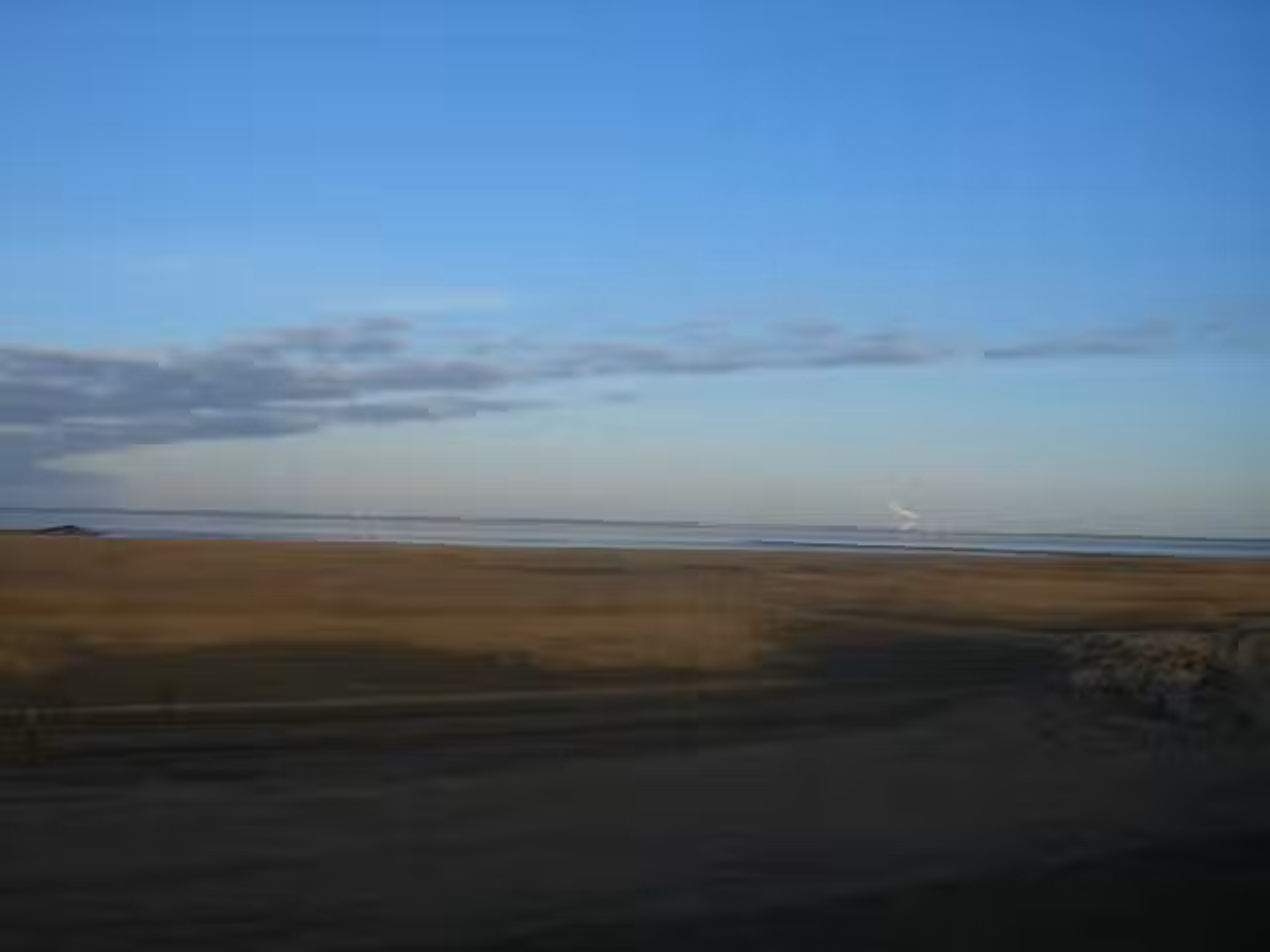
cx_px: 635
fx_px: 1394
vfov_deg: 37.7
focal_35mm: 38
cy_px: 476
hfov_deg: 49.0
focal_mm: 6.2
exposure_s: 1/500
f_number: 4.3
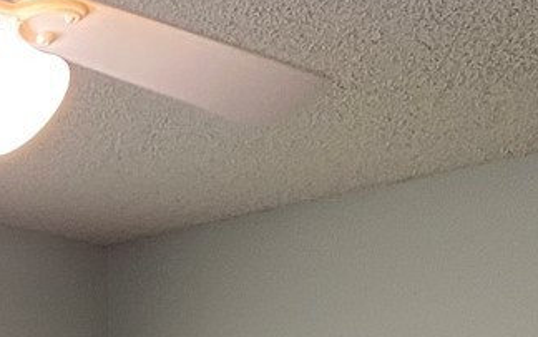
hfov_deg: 15.0
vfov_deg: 8.5
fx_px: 1995
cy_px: 895
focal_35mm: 136
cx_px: -56
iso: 100
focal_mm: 4.25
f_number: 1.8
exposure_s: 1/60
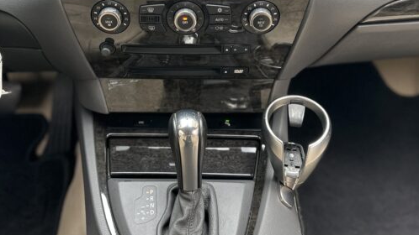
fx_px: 467
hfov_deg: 48.3
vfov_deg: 27.9
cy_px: 56
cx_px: 200
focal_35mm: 42
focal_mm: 6.86
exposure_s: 1/121
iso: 125
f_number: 1.78
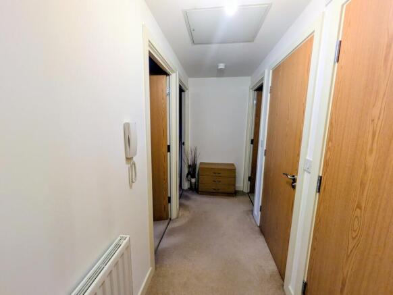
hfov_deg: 102.0
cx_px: 196
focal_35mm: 14
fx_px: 159
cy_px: 148
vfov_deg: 85.7
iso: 80
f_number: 2.2
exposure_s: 1/25
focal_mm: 1.83
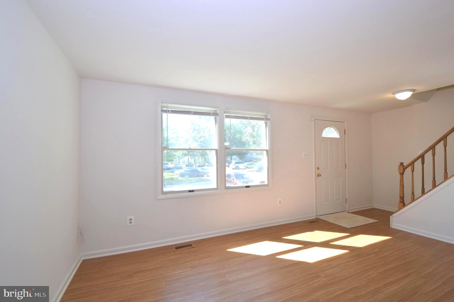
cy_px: 151
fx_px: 189
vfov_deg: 77.2
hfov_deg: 100.4
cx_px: 227
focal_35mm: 15
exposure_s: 1/60
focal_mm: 10
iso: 400
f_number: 8
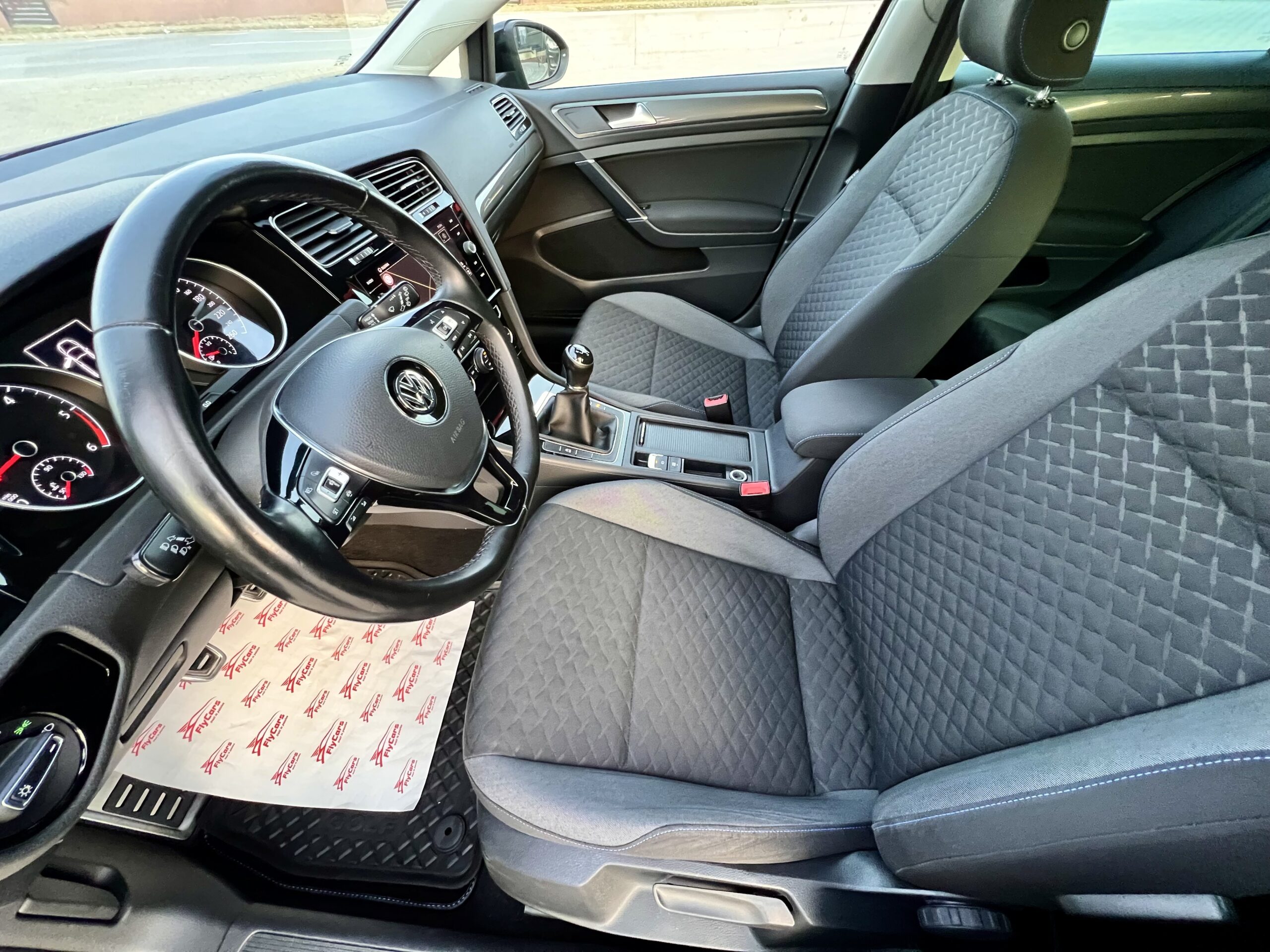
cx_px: 635
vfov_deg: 89.9
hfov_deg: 106.2
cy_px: 476
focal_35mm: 13
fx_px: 477
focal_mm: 1.57
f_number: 1.8
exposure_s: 1/60
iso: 500
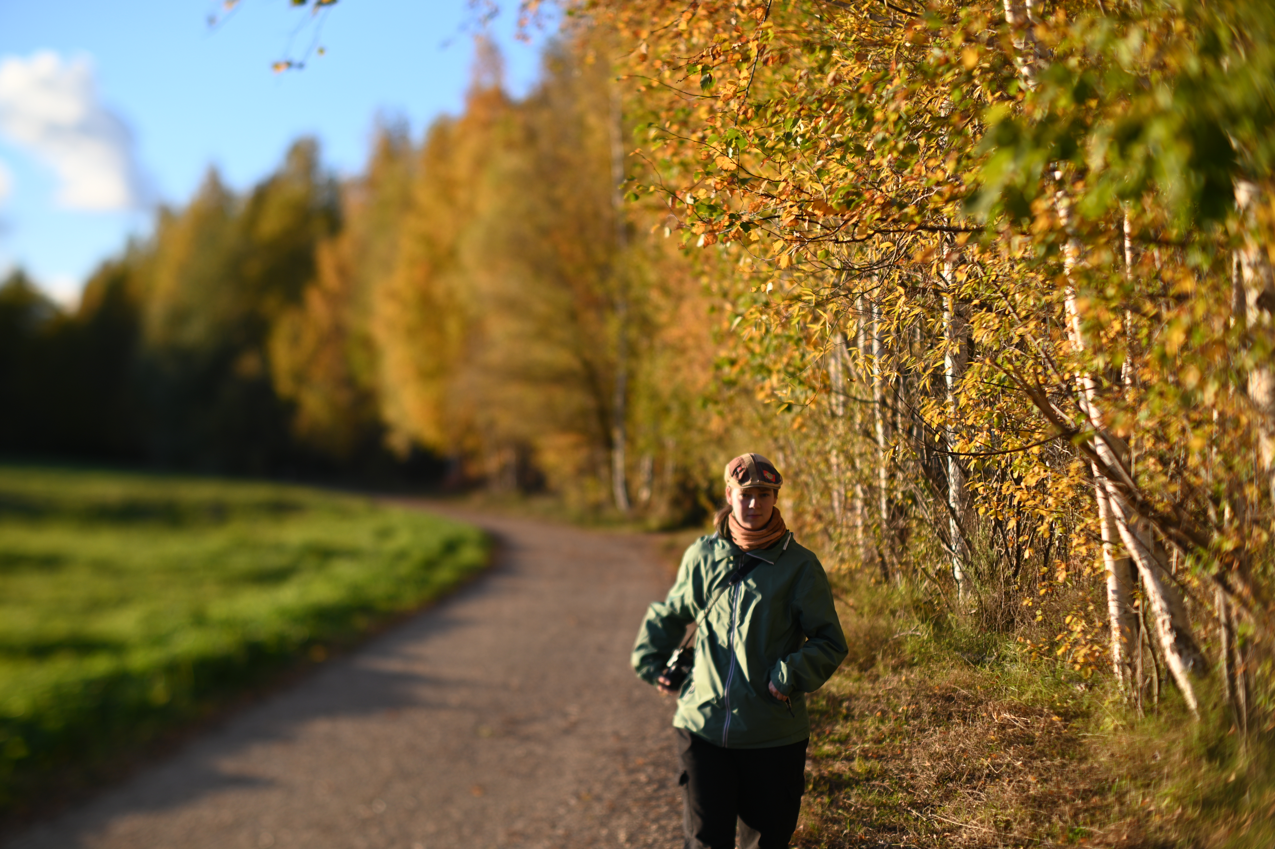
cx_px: 638
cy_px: 424
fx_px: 1770
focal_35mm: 50
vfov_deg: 27.0
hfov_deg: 39.6
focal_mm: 50
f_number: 1.4
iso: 100
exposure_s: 1/1250
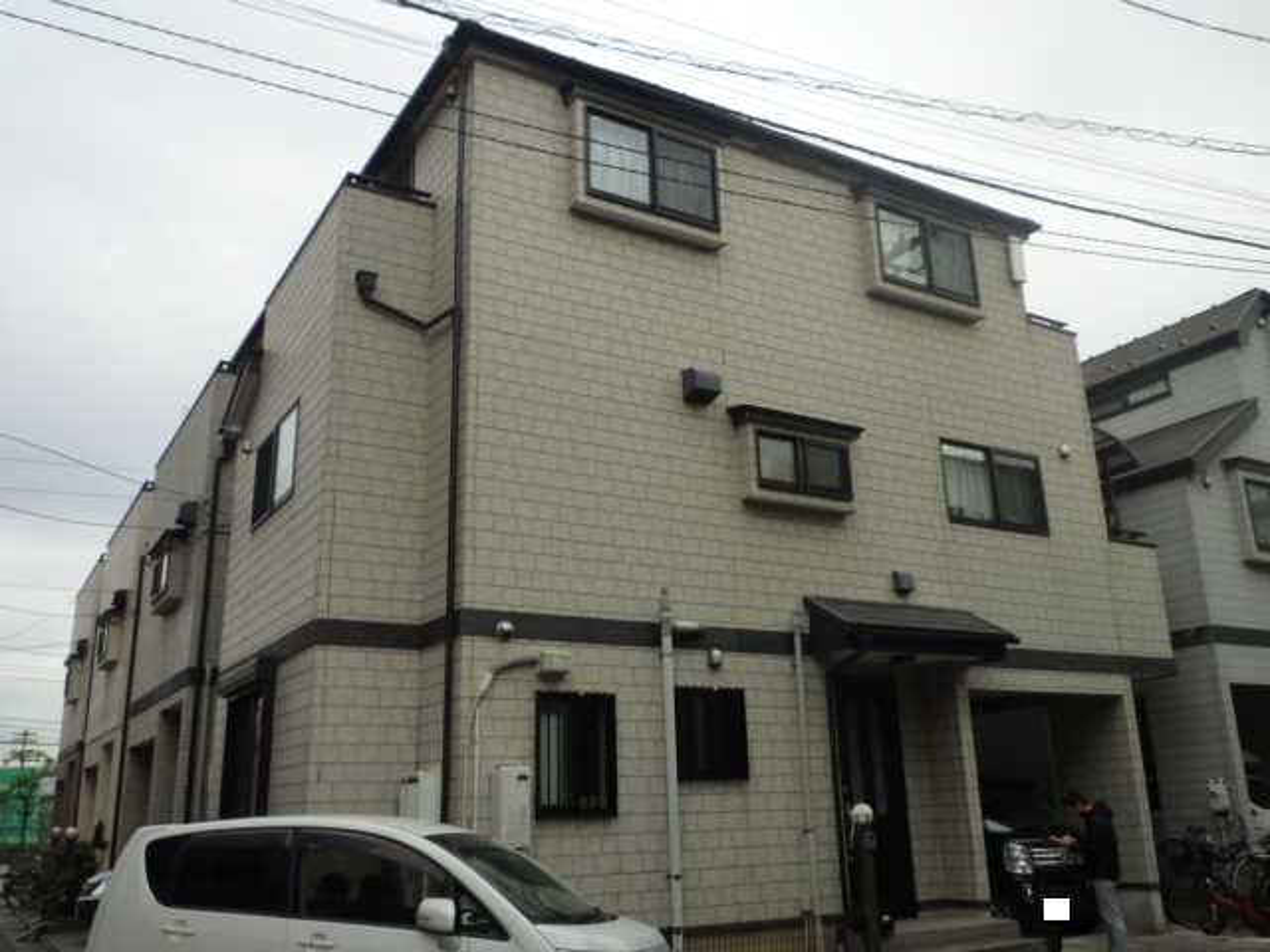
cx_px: 635
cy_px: 476
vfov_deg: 46.8
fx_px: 1101
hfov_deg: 60.0
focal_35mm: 30
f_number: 2.8
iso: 125
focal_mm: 4.4
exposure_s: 1/320
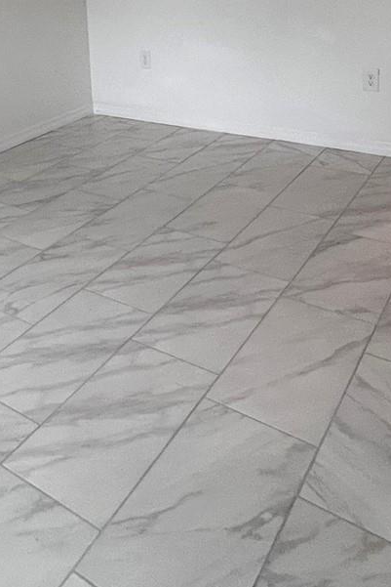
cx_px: 43
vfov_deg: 46.1
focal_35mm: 36
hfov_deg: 34.9
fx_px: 586
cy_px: 23
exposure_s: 1/120
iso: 200
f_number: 1.8
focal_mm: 1.57
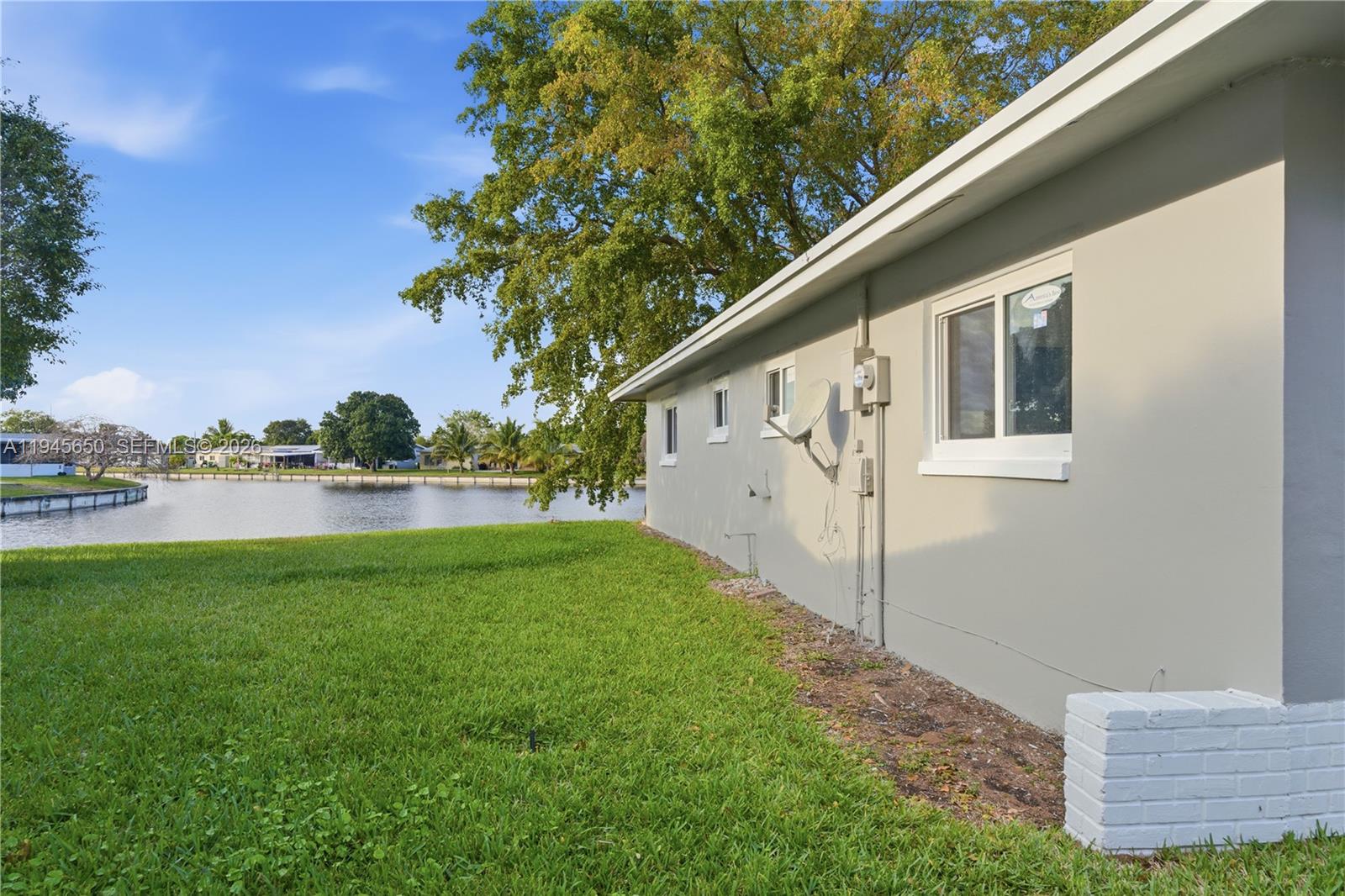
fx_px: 803
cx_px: 672
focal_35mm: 22
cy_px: 448
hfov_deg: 79.9
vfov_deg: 58.3
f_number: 9
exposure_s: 1/400
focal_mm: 21.5
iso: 125
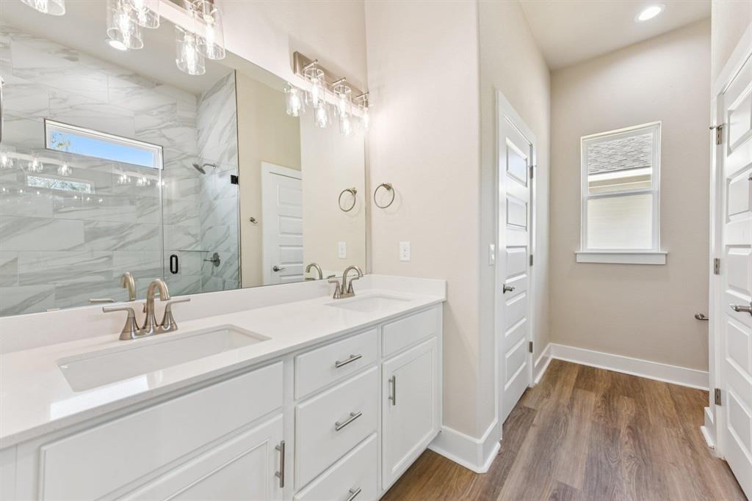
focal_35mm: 14
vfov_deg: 81.2
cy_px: 250
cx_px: 376
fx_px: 292
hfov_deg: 104.2
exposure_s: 1/8
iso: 100
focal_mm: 14
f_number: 8
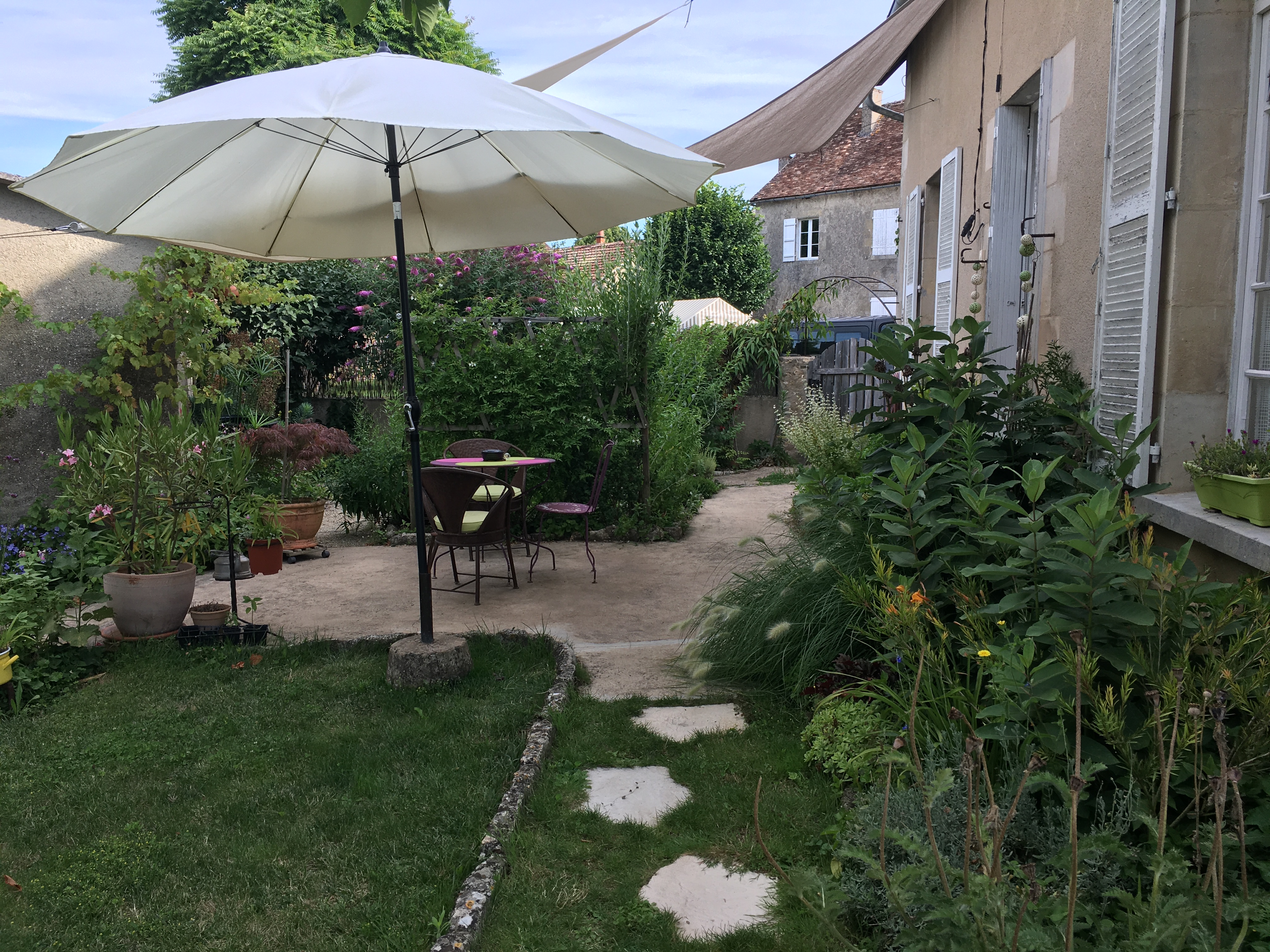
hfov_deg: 61.7
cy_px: 476
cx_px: 635
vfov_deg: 48.2
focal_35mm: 29
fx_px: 1064
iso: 25
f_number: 2.2
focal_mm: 4.15
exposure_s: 1/434
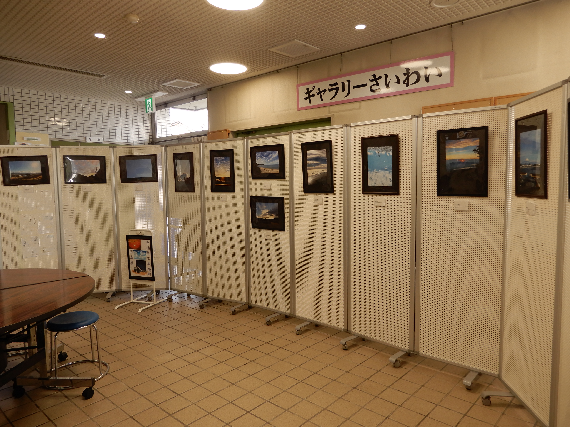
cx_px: 285
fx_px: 395
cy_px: 214
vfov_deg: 56.8
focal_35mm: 24
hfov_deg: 71.6
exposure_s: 1/50
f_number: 3.4
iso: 100
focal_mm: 4.3
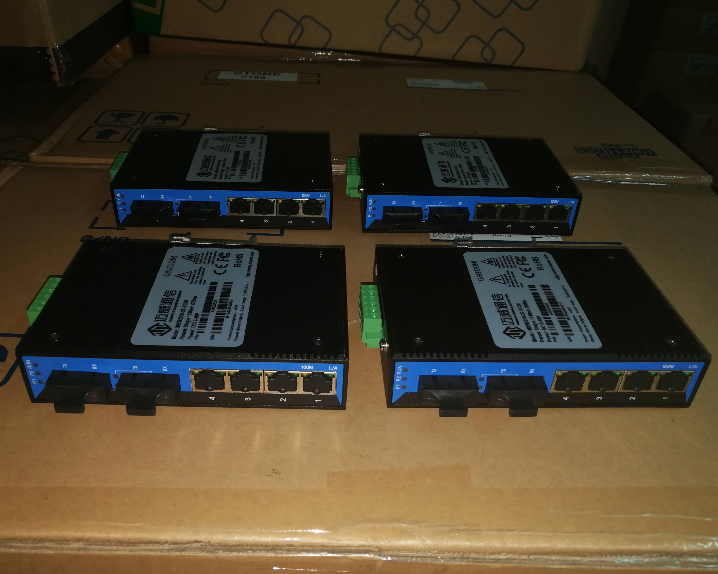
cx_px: 343
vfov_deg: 50.0
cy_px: 294
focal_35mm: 29
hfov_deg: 60.4
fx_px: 616
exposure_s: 1/50
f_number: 2.2
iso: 160
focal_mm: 3.84
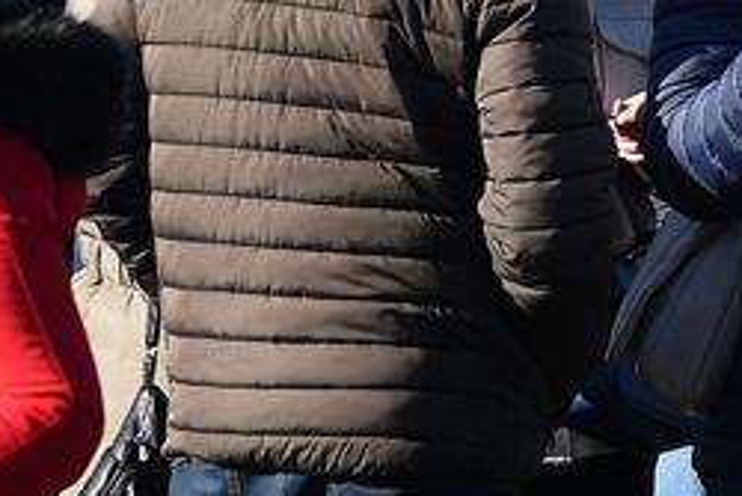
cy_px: -174
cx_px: 347
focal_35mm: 448
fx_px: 9239
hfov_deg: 4.6
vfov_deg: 3.1
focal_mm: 70
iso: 100
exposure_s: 1/1250
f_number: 5
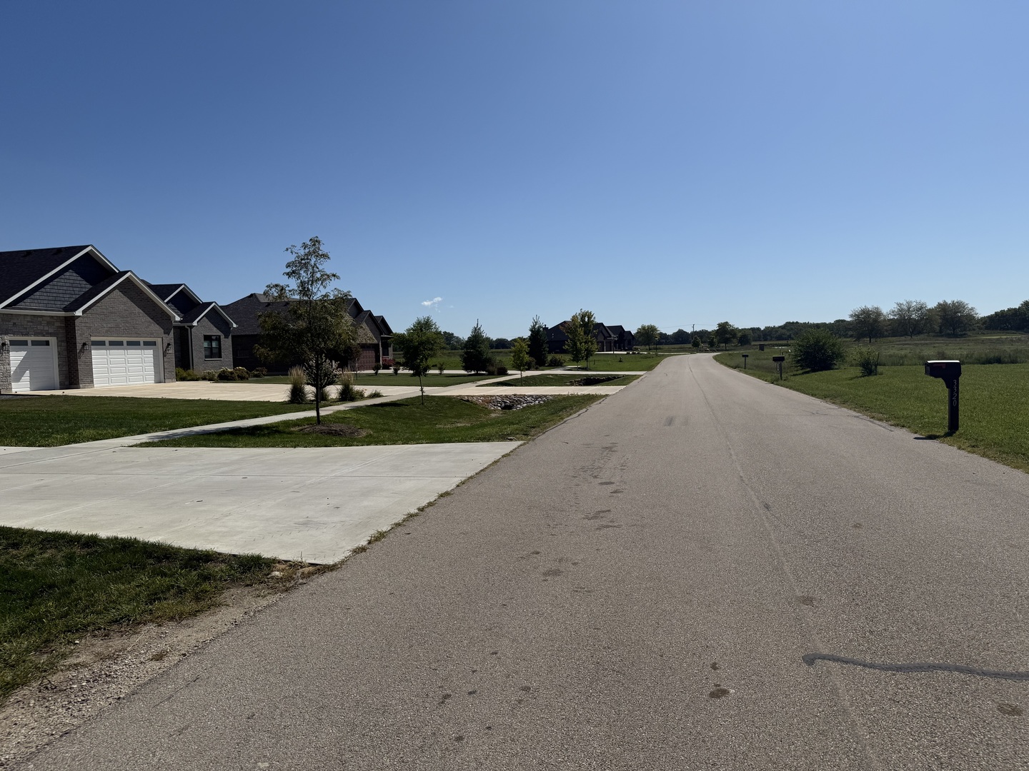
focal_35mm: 24
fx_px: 713
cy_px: 386
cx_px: 514
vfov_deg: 56.8
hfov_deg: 71.6
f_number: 1.78
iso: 80
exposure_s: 1/10309
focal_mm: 6.76
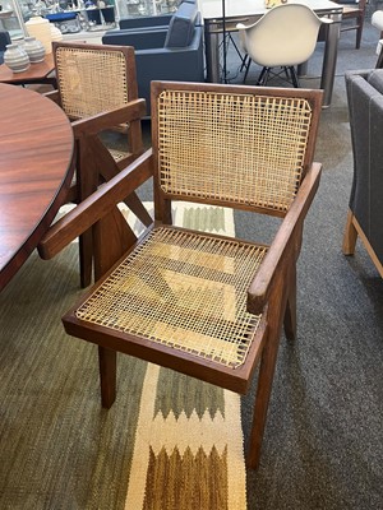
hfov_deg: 53.1
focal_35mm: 26
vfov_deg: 67.3
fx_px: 384
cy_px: 255
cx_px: 192
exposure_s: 1/50
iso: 320
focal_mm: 5.1
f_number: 1.6
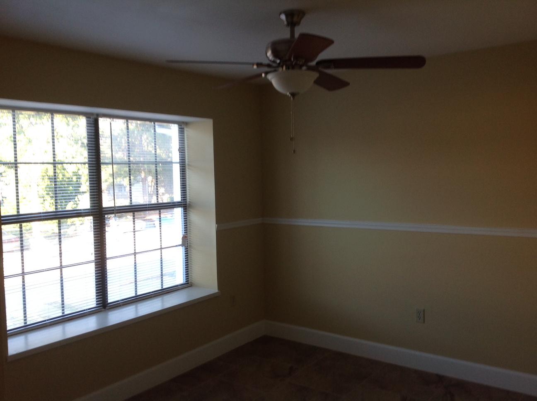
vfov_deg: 40.6
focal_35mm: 35
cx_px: 268
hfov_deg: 52.7
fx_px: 542
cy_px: 200
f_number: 2.4
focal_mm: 4.28
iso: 64
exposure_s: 1/40
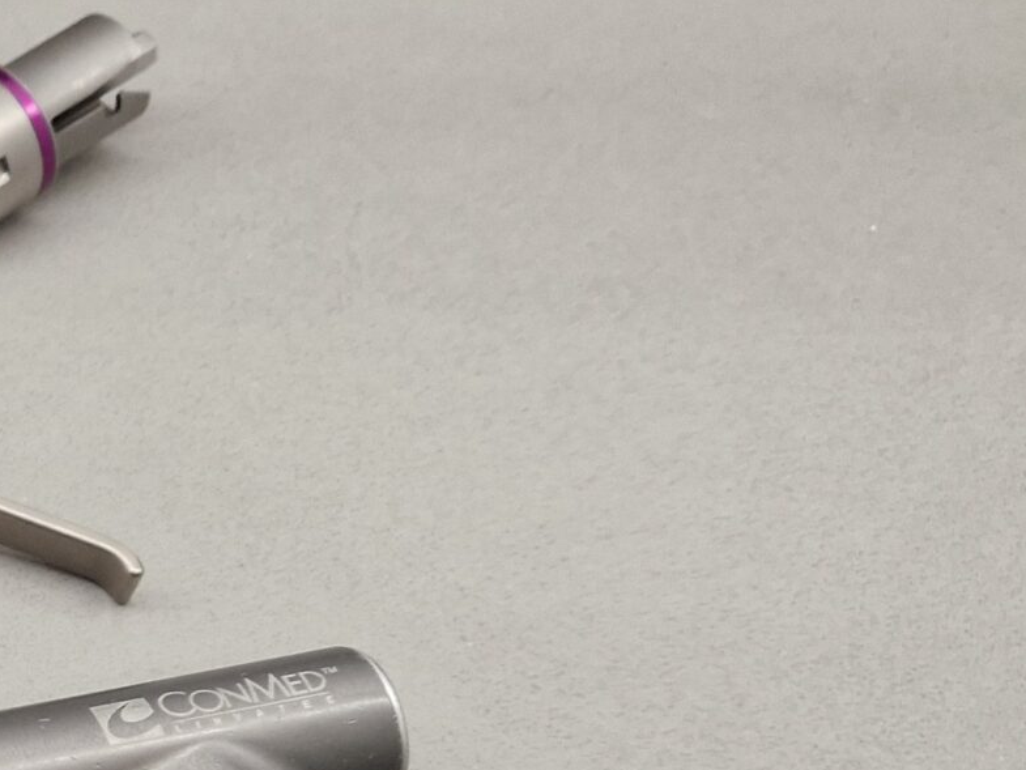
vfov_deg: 19.1
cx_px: -552
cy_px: 769
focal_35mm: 75
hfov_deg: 21.4
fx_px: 2223
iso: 160
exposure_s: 1/180
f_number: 1.8
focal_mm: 5.4
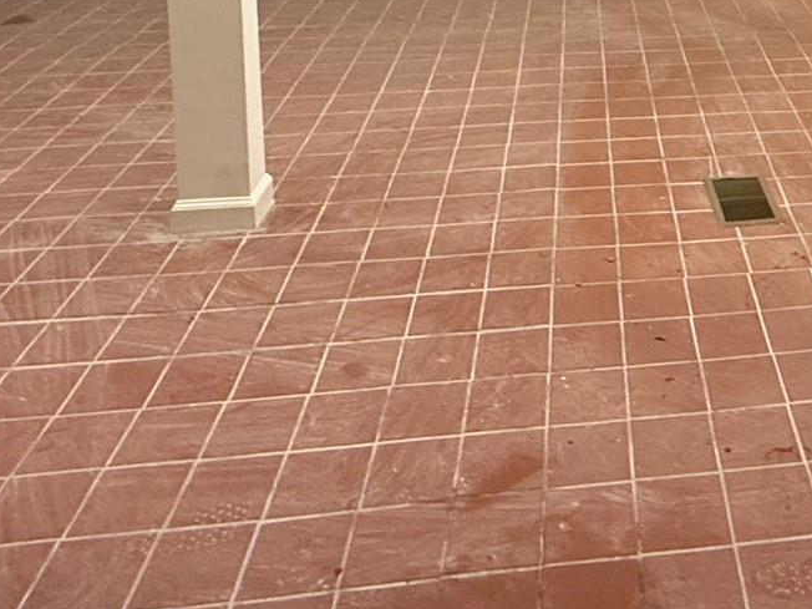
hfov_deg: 39.9
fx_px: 1032
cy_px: -196
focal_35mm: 44
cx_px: 725
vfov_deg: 27.2
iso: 400
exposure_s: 1/60
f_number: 2.2
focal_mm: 2.22
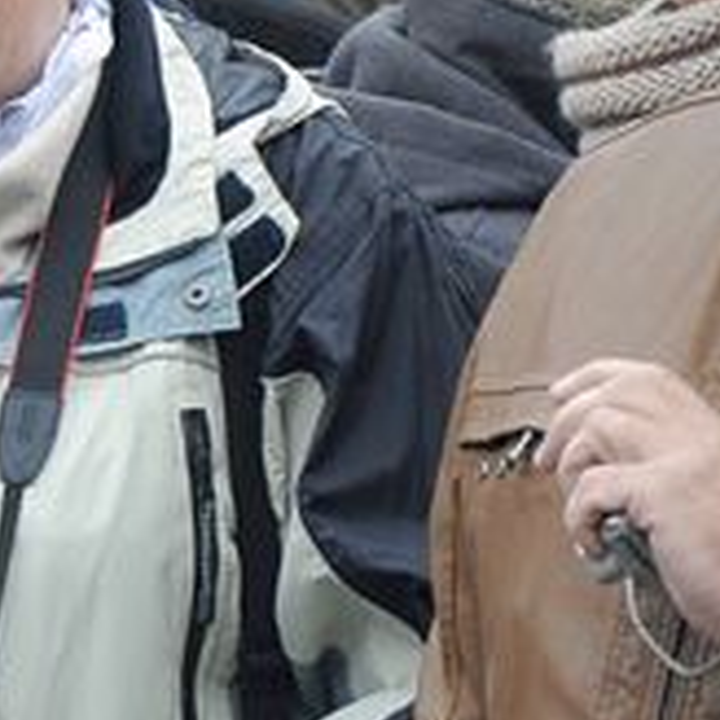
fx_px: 12448
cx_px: -746
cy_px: 103
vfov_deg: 3.3
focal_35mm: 529
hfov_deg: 3.3
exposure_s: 1/250
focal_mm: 80
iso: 800
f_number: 5.3
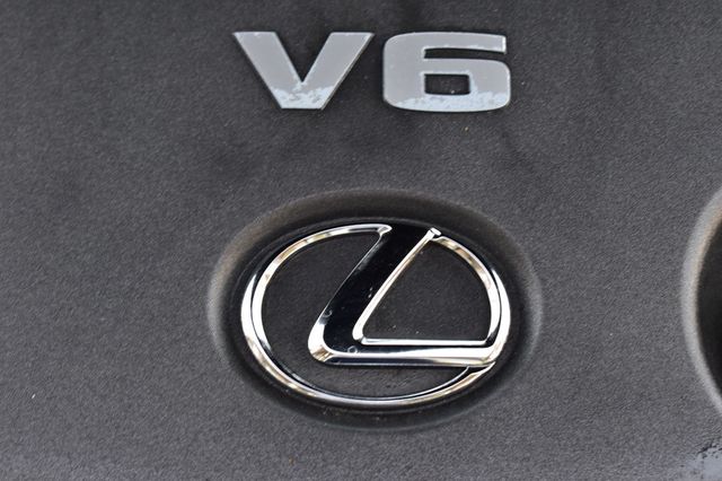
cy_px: 240
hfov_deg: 28.1
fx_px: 1443
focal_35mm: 72
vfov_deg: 18.9
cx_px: 361
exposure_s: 1/40
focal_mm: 48
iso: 400
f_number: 7.1
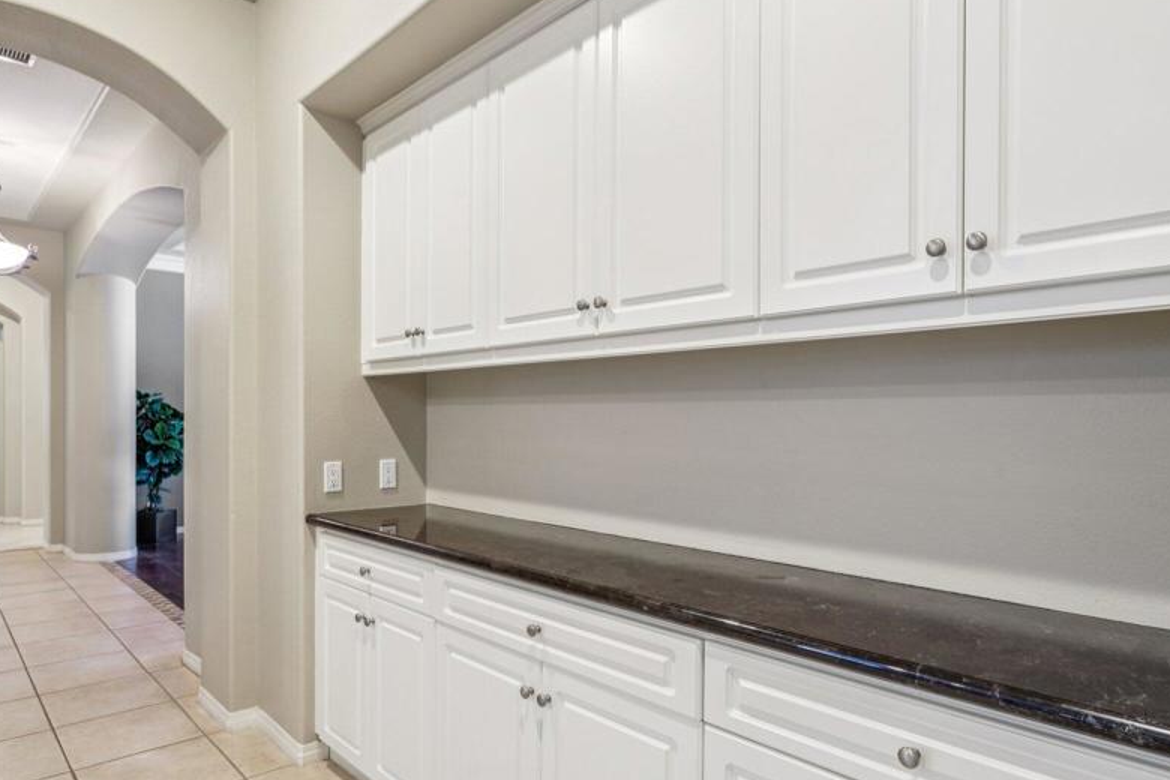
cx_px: 543
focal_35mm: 21
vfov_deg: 59.4
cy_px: 418
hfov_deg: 81.1
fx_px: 682
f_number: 8
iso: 400
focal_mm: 16
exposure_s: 1/6
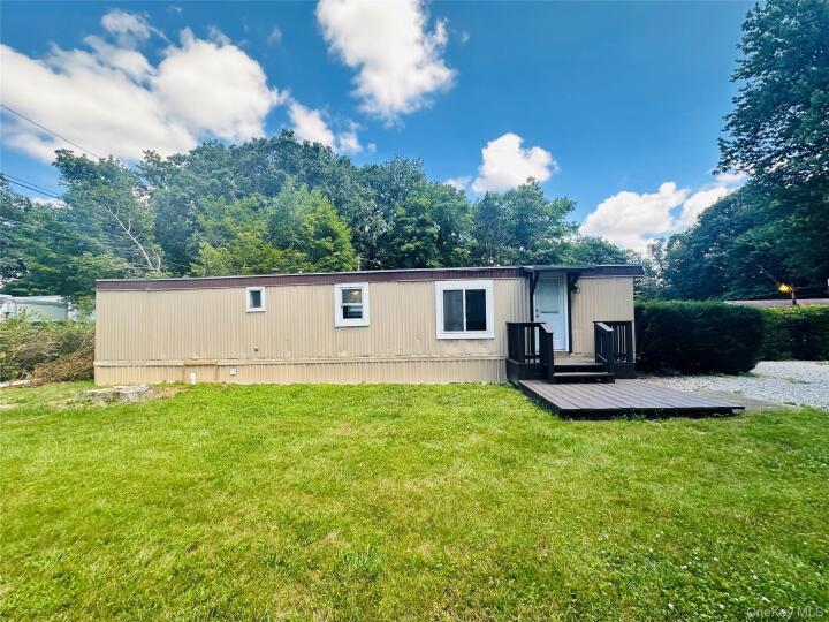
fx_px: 335
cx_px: 414
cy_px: 311
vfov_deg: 85.7
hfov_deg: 102.1
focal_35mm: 14
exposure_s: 1/316
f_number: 2.2
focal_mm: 2.22
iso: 40
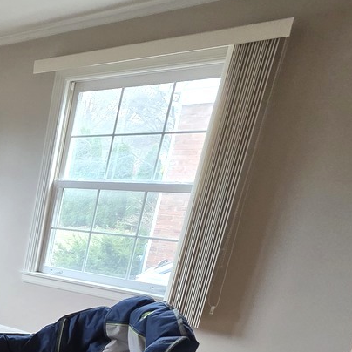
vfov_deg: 38.0
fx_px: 472
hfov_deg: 25.0
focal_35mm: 41
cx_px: -229
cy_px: 320
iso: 250
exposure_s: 1/120
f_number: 1.9
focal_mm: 2.2
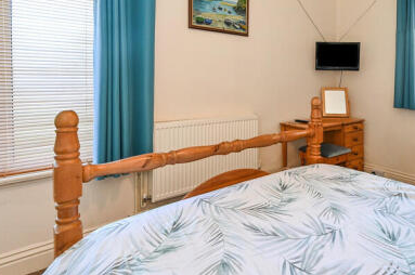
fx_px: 276
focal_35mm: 24
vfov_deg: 51.8
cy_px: 88
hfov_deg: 70.9
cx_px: 288
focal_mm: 14
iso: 400
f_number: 8
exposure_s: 1/20
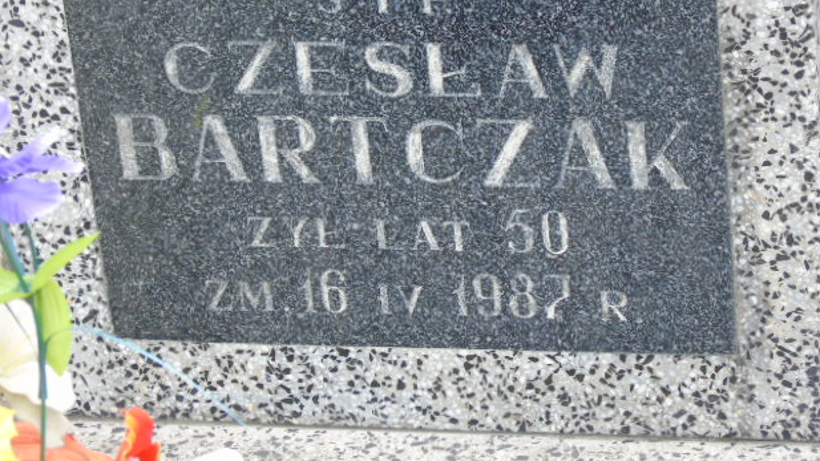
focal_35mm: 183
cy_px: 162
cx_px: 424
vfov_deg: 6.6
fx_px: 3979
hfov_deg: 11.8
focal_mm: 29
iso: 320
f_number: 4.9
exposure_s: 1/125
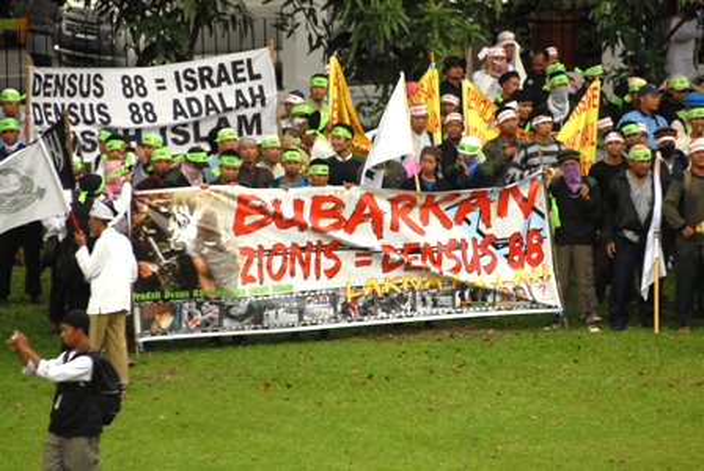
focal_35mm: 300
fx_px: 5874
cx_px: 352
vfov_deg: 4.6
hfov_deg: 6.9
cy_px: 236
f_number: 4
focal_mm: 200
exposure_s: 1/1250
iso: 400
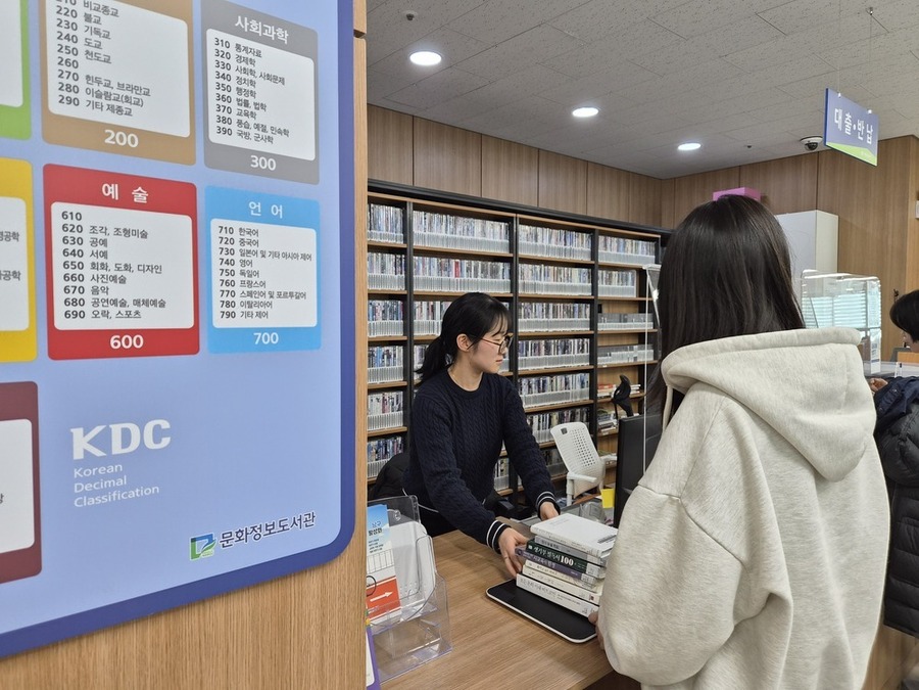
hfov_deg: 73.9
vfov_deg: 58.9
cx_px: 460
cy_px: 345
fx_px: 611
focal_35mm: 23
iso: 100
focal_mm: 5.4
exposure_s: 1/120
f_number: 1.8
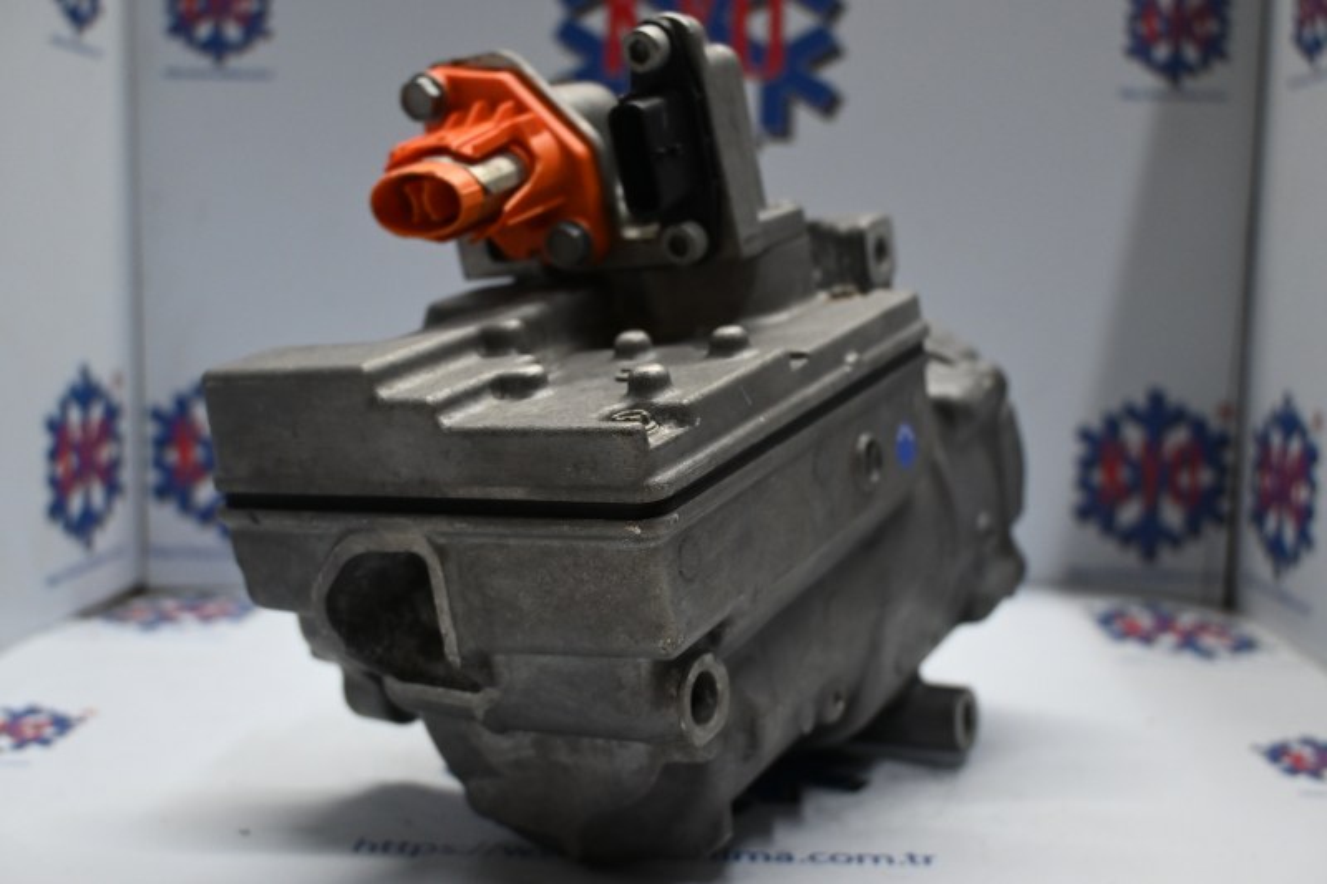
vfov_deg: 35.5
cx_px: 664
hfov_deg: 51.3
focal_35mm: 38
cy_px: 442
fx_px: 1382
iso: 1100
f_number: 4.2
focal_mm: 25
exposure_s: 1/125
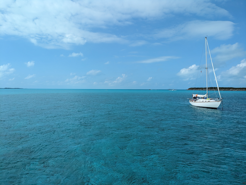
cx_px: 123
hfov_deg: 69.4
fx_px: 178
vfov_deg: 54.9
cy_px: 92
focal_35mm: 25
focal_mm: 5.43
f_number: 1.89
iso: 45
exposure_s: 1/2959
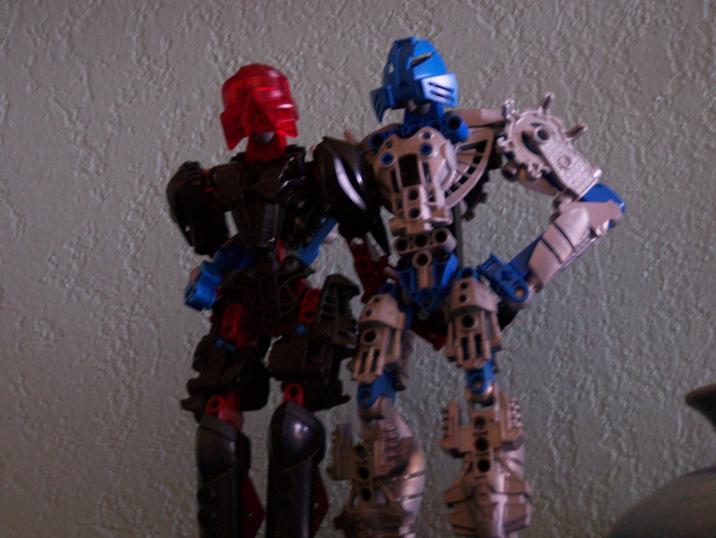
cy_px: 285
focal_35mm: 127
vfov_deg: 11.7
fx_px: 2628
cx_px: 348
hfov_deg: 15.5
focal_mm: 19.4
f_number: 3.2
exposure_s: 1/8
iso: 160
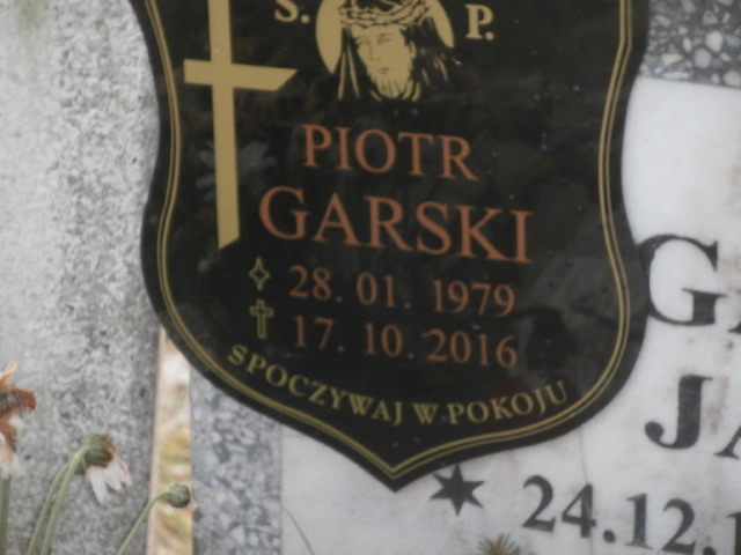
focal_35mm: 240
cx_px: 370
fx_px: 5138
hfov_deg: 8.2
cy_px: 278
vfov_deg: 6.2
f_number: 5.8
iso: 400
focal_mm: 42
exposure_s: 1/100
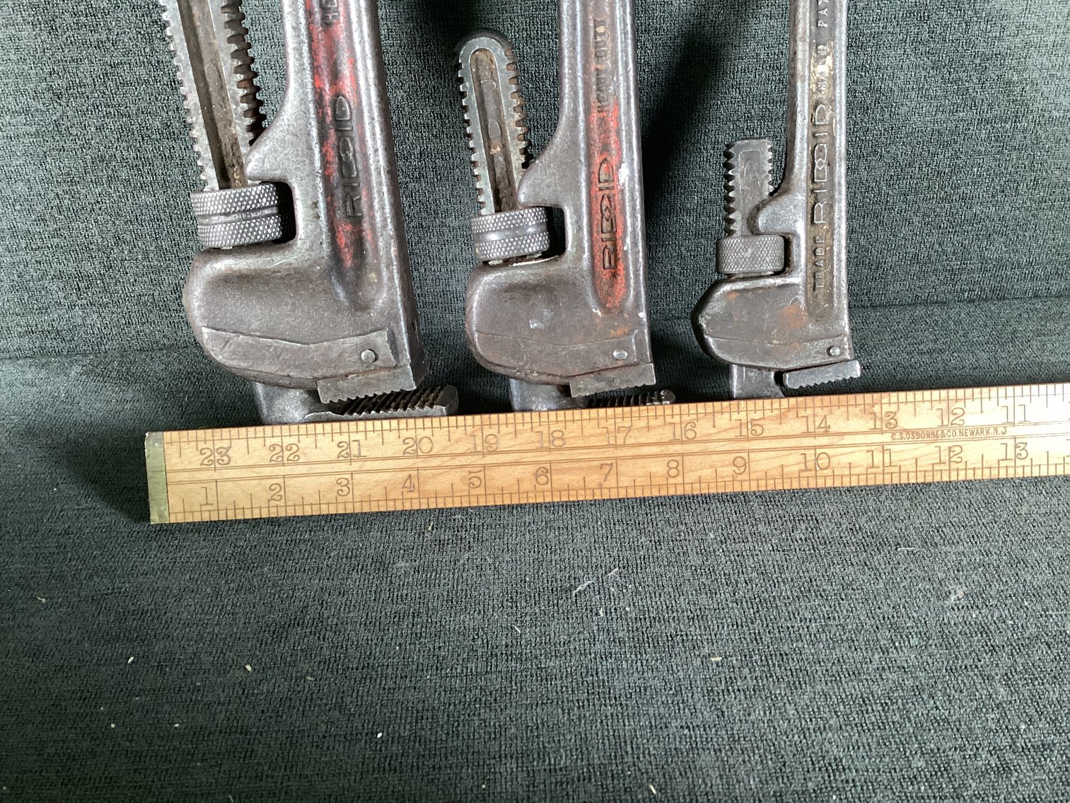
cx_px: 535
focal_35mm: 31
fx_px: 958
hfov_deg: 58.3
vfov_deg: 45.4
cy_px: 402
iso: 200
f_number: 2.4
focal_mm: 3.3
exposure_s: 1/60
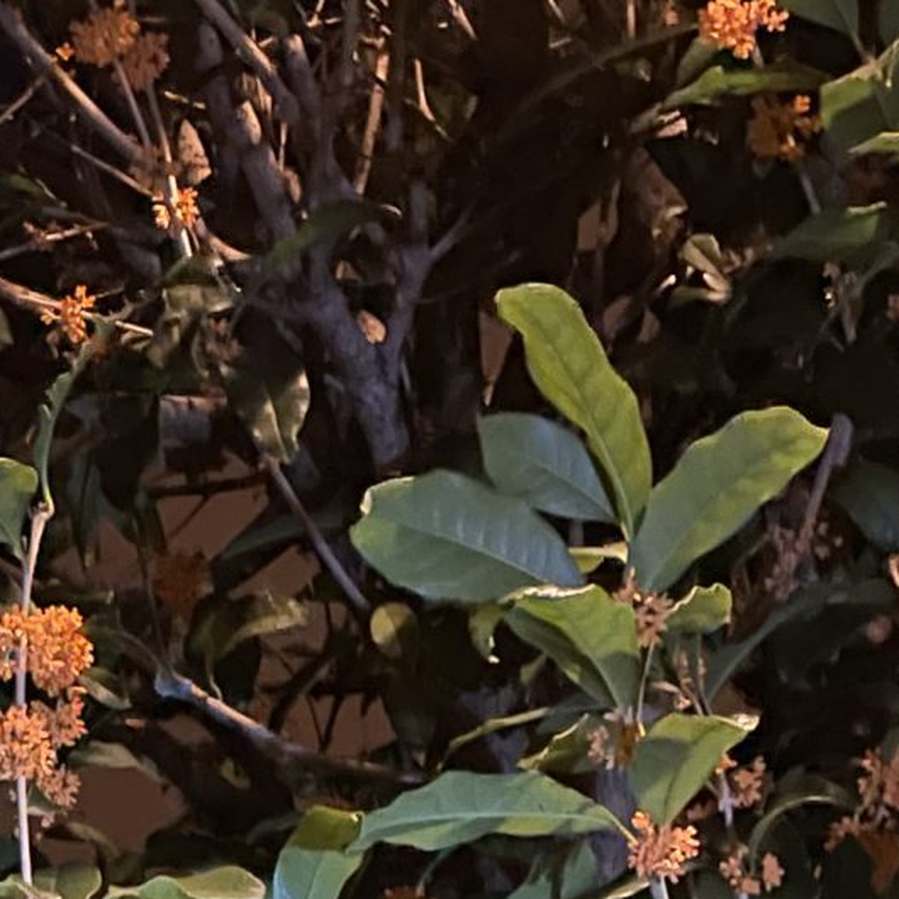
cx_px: -392
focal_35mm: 111
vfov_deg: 14.9
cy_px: 1208
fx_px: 3261
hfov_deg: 14.7
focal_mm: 4.2
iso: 1250
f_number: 1.6
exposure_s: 1/15
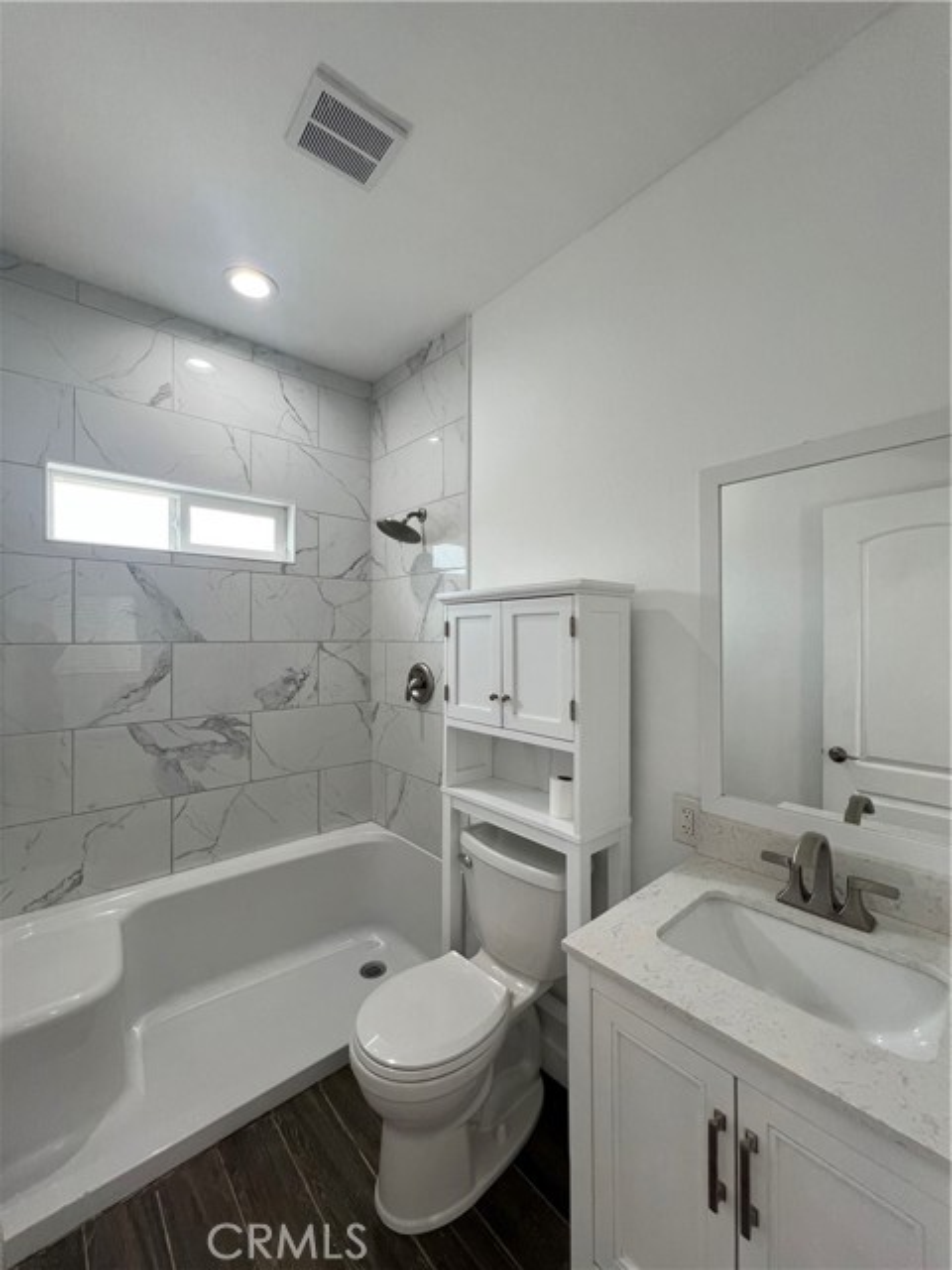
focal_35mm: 13
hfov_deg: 89.9
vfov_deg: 106.2
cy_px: 635
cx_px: 476
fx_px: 477
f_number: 1.8
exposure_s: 1/120
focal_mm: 1.57
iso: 80
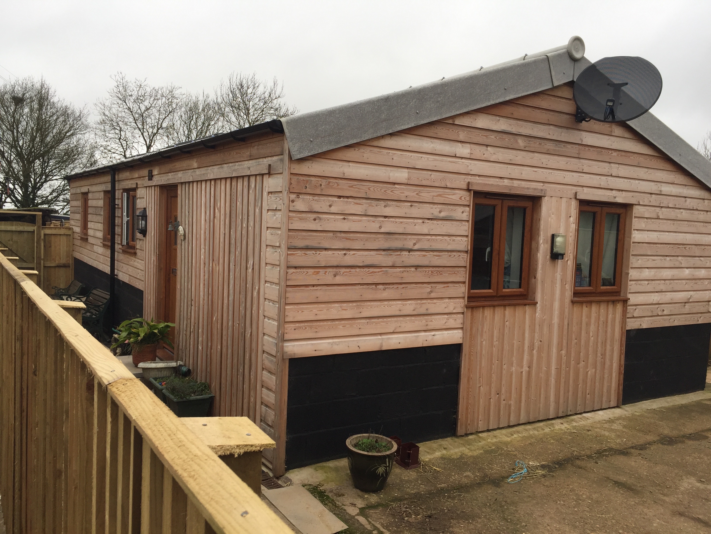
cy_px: 267
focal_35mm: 29
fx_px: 596
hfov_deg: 61.7
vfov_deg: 48.2
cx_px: 356
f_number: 2.2
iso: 32
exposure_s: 1/234
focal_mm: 4.15
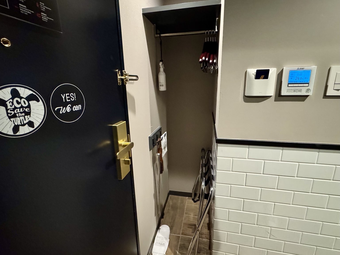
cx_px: 170
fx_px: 138
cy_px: 128
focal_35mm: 14
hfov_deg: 102.1
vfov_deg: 85.7
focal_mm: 2.22
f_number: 2.2
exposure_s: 1/42
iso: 1250
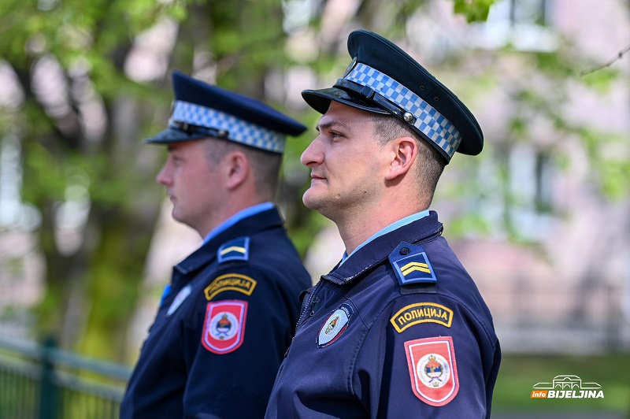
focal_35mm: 135
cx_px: 315
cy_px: 210
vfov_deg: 10.1
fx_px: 2360
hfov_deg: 15.2
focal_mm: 135
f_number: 3.5
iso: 200
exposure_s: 1/1600
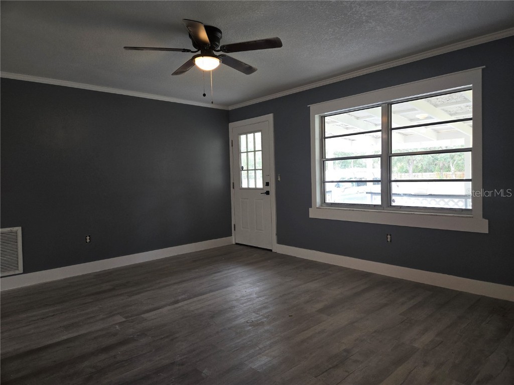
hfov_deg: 73.9
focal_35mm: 23
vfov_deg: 58.9
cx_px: 257
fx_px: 342
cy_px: 192
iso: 100
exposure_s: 1/60
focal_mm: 5.4
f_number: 1.8
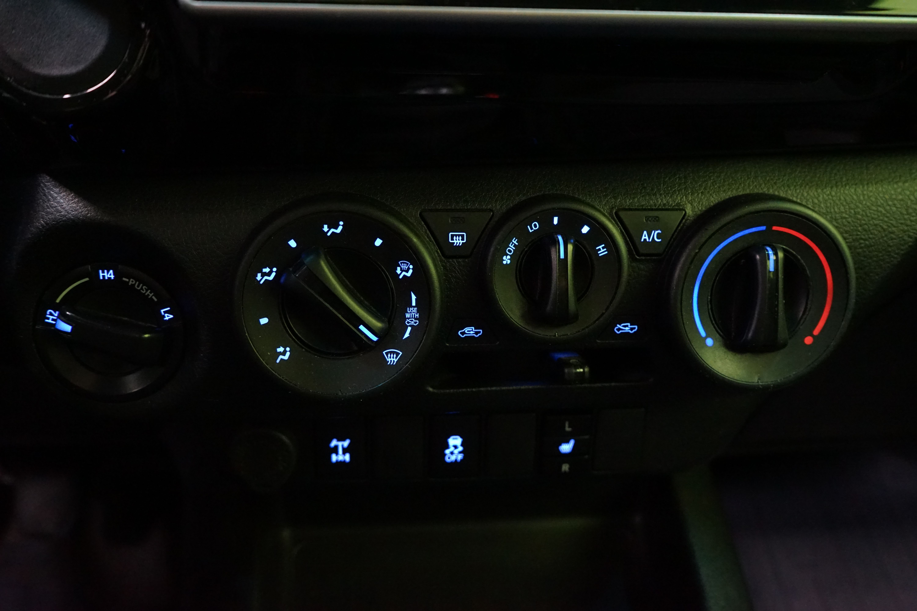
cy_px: 306
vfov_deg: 46.4
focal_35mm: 28
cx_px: 458
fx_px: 713
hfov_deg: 65.5
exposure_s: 1/20
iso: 6400
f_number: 5.6
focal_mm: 28
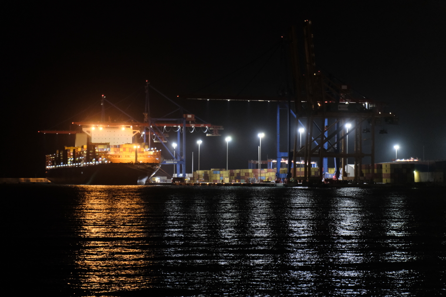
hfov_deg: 19.5
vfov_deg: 13.0
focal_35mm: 105
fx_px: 1301
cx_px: 223
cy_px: 148
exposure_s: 1/40
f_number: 2.8
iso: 3200
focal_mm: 70
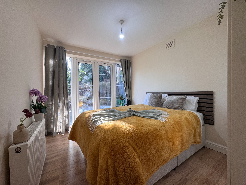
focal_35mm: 14
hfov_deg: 102.1
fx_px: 99
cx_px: 123
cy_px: 92
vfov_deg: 85.7
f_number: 2.2
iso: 80
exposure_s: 1/100
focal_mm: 2.22
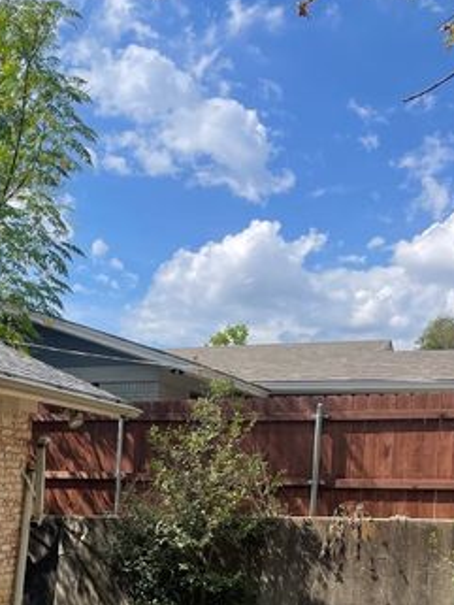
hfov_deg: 25.6
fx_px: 944
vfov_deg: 33.5
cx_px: -11
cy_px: 555
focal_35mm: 54
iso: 32
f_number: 1.6
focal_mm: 4.2
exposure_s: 1/2353
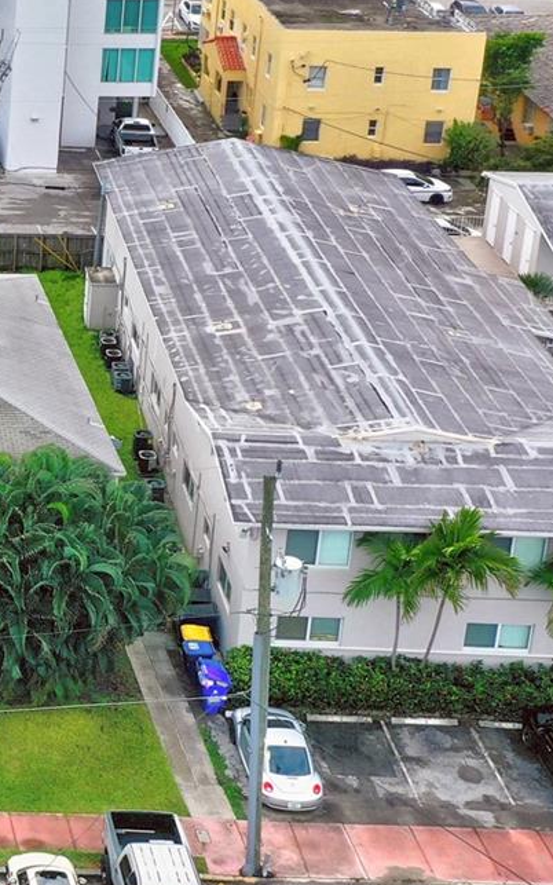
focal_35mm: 71
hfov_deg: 16.3
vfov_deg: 29.0
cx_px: -340
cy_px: 399
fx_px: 1712
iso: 100
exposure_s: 1/500
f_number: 6.3
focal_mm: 10.3
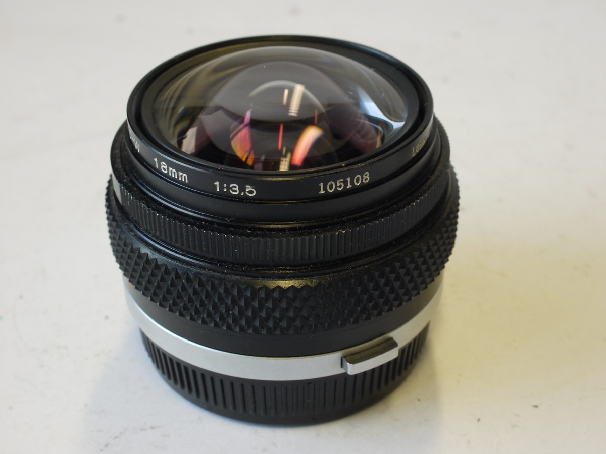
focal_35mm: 60
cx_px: 303
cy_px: 227
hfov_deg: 32.2
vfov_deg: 24.4
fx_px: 1050
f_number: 10
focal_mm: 30
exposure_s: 1/20
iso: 400
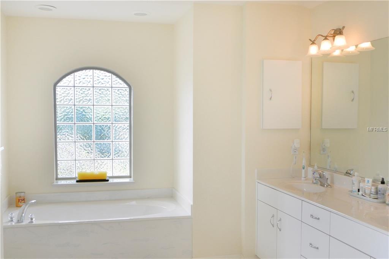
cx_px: 194
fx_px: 421
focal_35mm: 39
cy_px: 130
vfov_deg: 34.2
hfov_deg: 49.6
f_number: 4
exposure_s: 1/125
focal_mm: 14.5
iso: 250
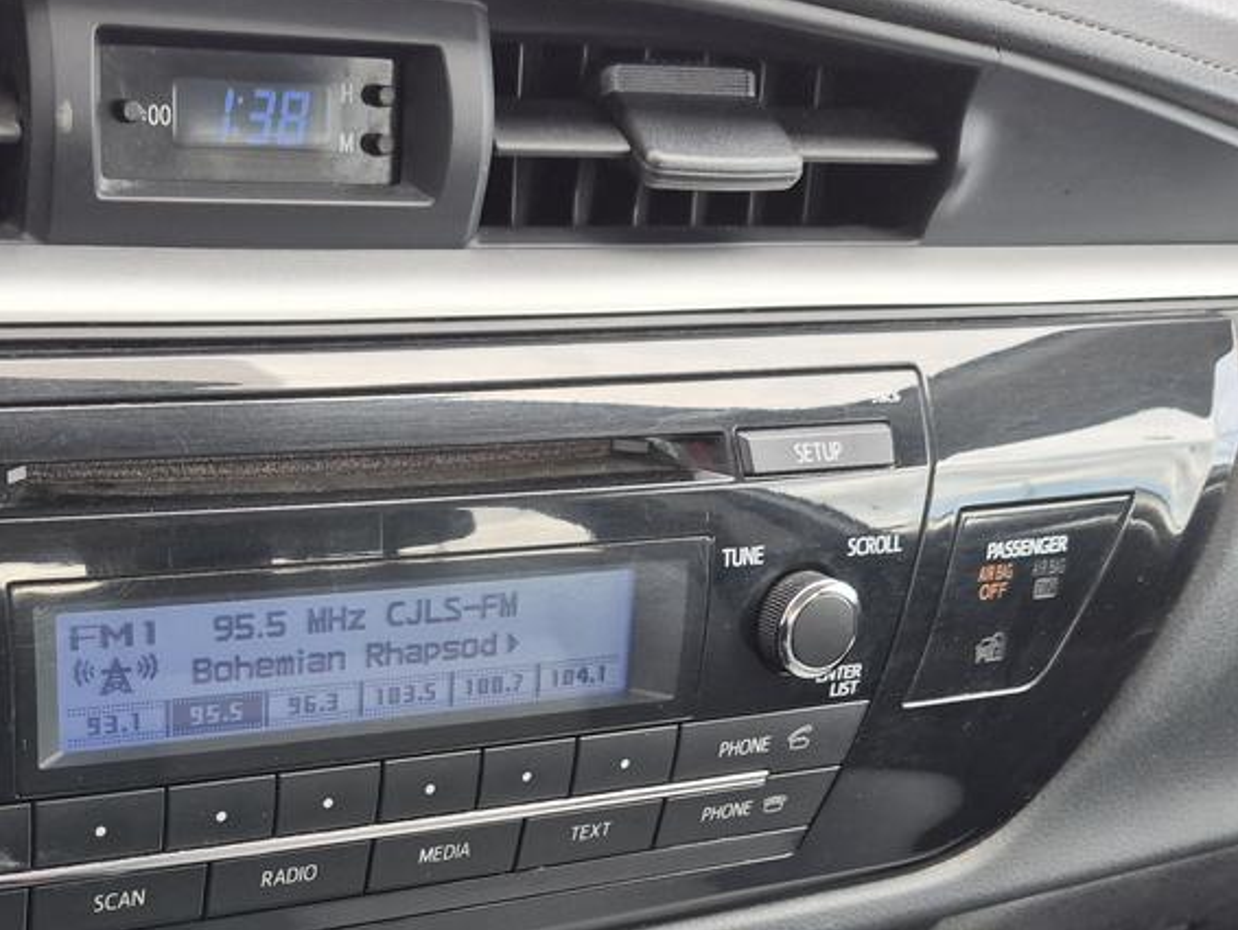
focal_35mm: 52
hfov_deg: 36.2
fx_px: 1861
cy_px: 792
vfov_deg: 27.3
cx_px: 365
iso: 50
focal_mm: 5.4
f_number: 1.8
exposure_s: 1/180
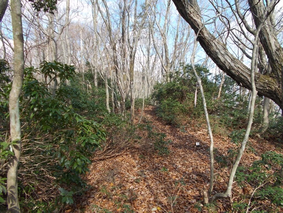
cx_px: 142
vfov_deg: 53.1
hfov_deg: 67.3
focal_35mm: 26
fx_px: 213
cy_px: 106
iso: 80
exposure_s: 1/200
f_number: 3.2
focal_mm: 4.6
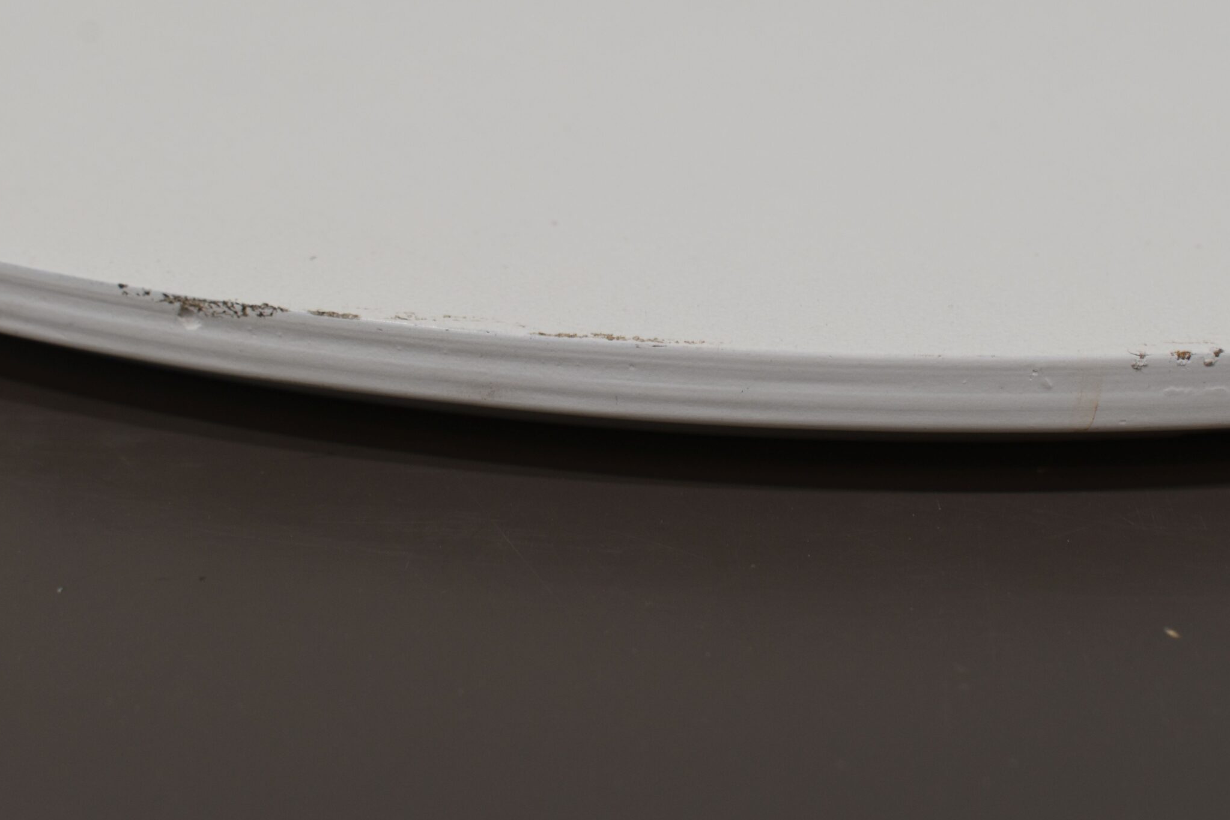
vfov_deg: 20.7
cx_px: 750
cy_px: 318
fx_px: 2242
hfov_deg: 30.6
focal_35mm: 66
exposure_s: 1/60
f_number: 8
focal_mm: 35
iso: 360
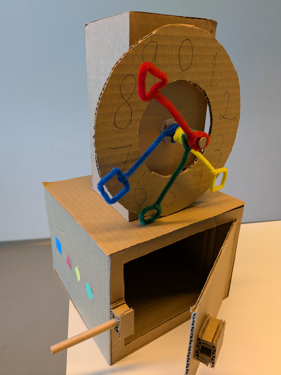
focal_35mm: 25
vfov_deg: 69.4
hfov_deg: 54.9
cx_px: 140
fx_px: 270
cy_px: 188
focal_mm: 5.43
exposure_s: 1/100
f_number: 1.89
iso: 107
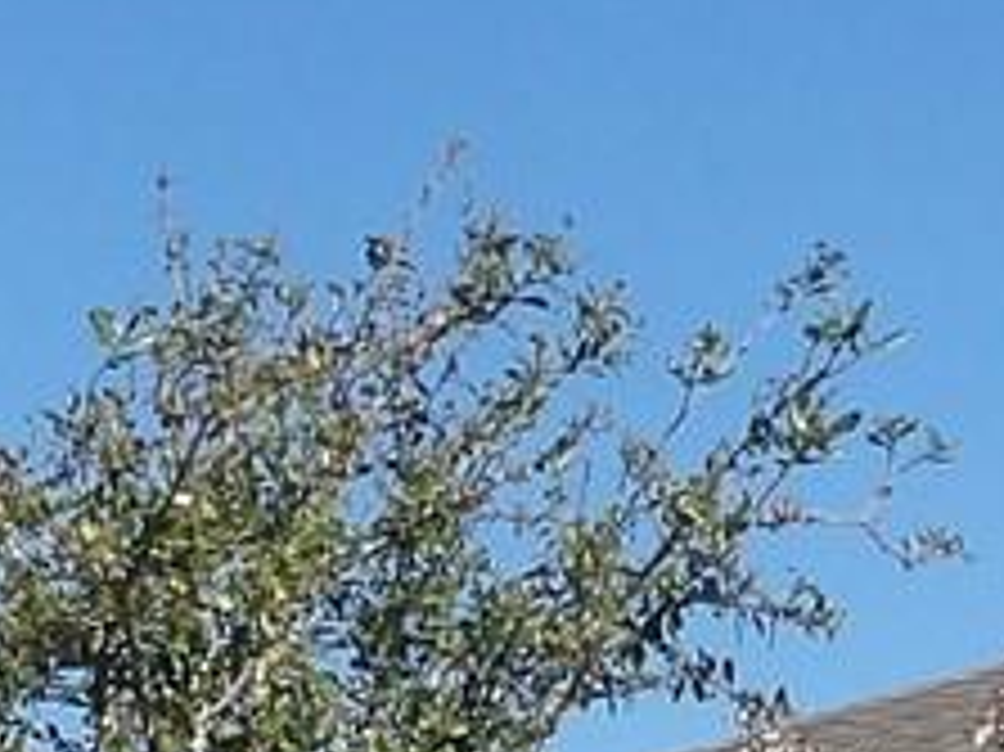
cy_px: 1927
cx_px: -117
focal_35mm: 172
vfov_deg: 7.9
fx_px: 4986
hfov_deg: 11.3
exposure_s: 1/550
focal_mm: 4.3
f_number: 4.6
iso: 100
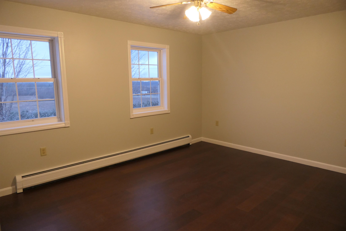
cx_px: 173
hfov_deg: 73.7
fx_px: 231
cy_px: 116
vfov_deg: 53.1
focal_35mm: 24
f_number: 2.8
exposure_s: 1/125
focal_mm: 8.8
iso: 800
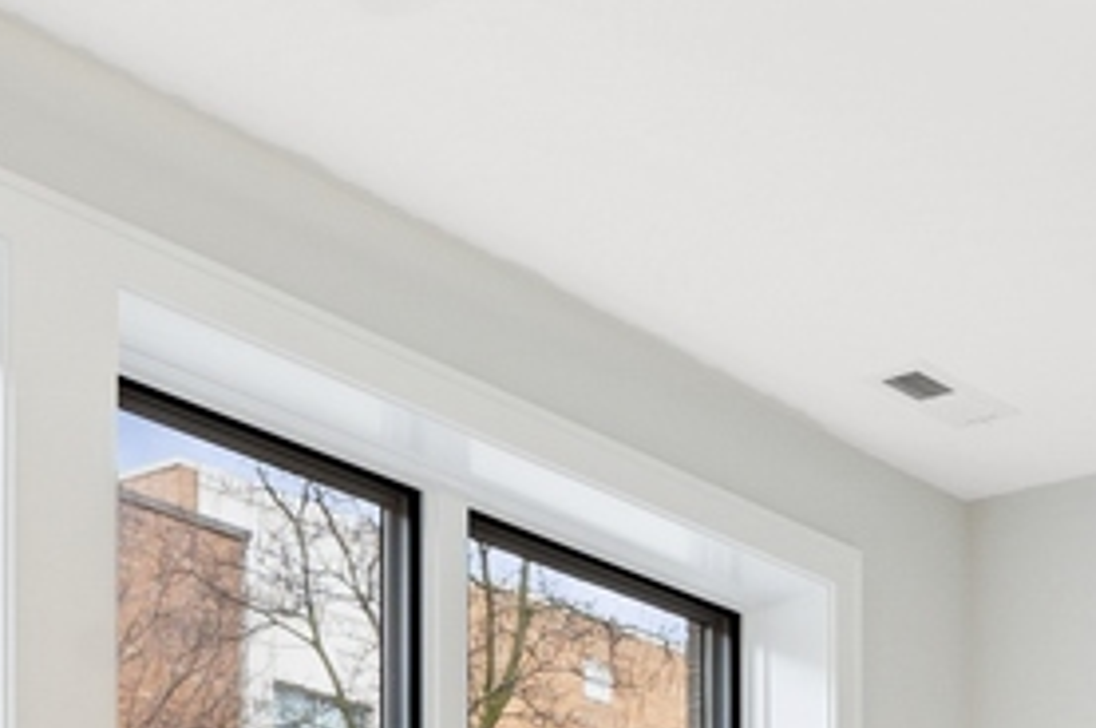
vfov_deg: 14.4
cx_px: 1106
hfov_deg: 23.7
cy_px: 1353
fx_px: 2493
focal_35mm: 82
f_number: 9.5
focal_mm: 14
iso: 200
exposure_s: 1/10
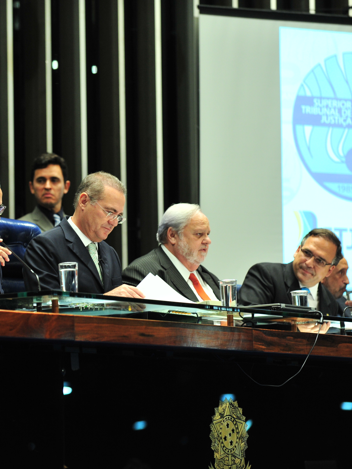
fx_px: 2549
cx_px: 129
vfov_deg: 10.5
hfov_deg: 7.9
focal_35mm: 188
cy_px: 235
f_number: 2.8
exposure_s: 1/125
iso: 1250
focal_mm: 130
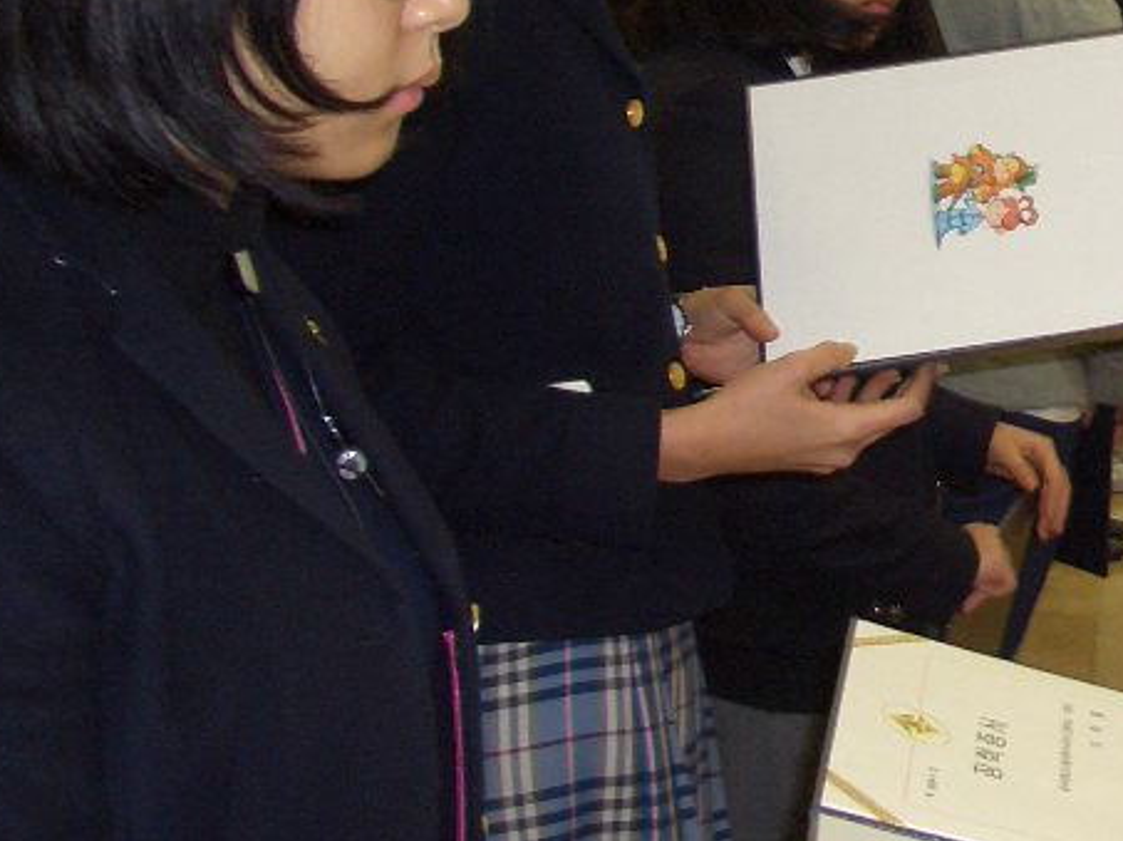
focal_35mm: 99
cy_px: 52
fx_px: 3209
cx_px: 1153
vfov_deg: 14.7
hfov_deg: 19.2
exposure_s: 1/60
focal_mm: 5.8
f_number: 2.6
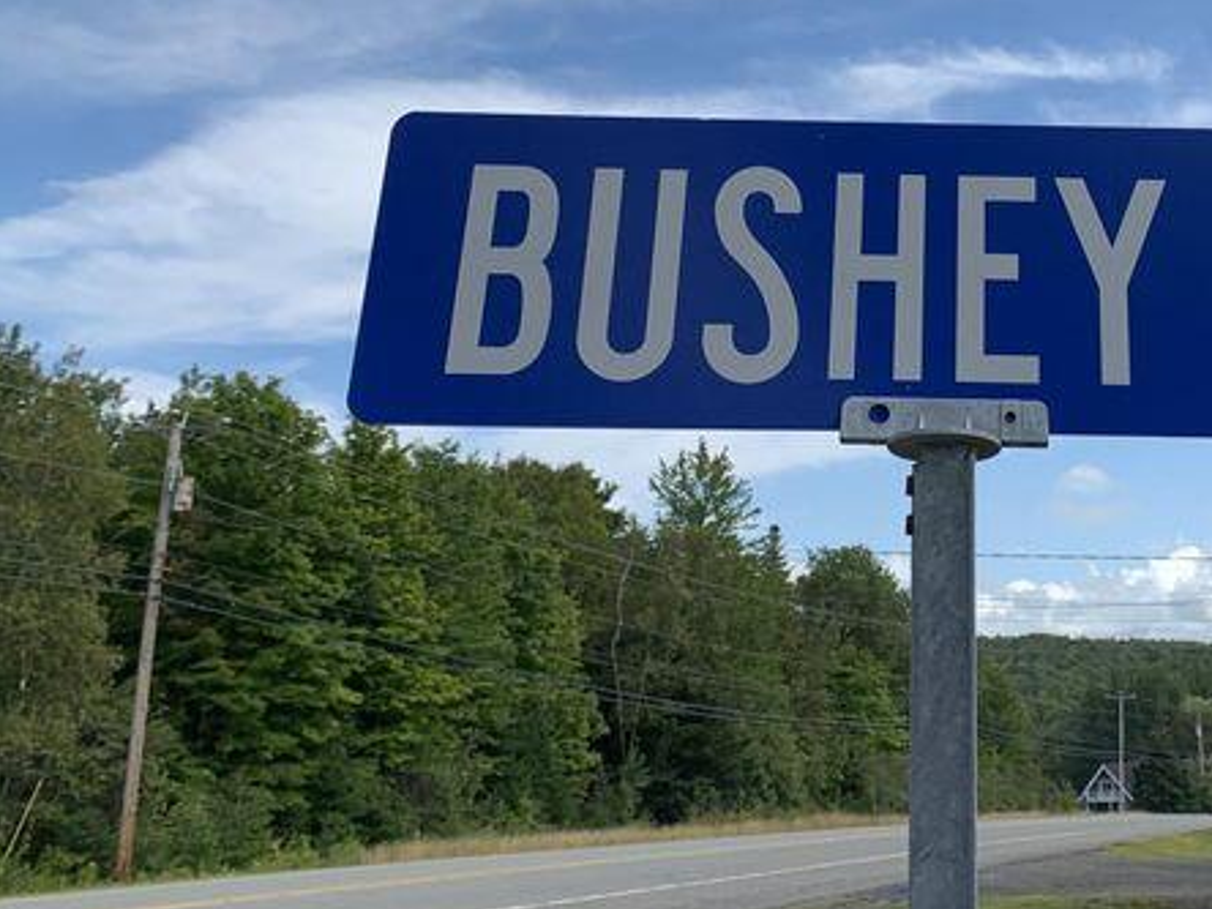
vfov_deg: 28.4
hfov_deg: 36.8
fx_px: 1751
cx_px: 984
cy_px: 167
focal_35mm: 50
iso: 25
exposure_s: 1/3289
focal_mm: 4.25
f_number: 1.8
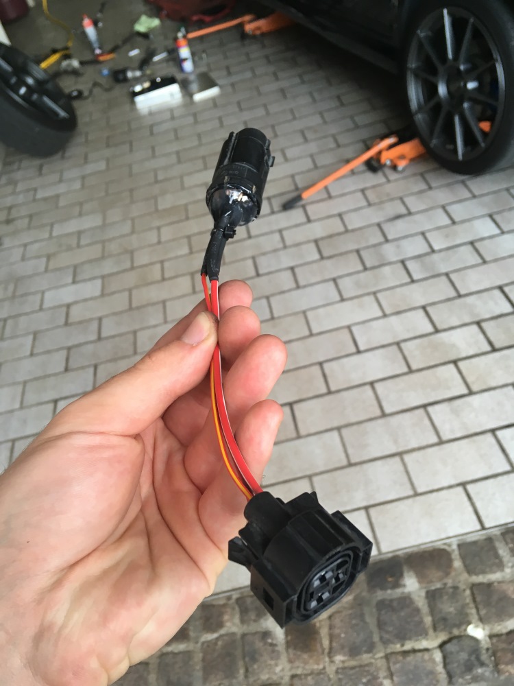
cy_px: 343
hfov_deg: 48.2
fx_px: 574
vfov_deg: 61.7
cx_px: 257
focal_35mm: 29
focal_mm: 4.15
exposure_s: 1/33
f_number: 2.2
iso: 32
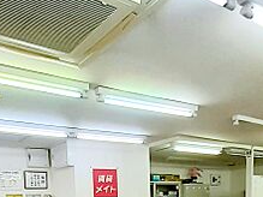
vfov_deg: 31.6
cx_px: 104
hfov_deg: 48.7
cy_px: 235
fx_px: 289
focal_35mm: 38
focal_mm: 1.13
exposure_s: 1/120
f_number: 2.2
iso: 80
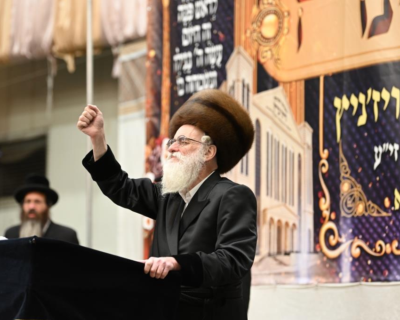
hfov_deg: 14.0
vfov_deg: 11.2
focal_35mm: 138
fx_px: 1634
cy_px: 160
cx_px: 187
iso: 800
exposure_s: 1/125
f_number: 2.8
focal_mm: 122
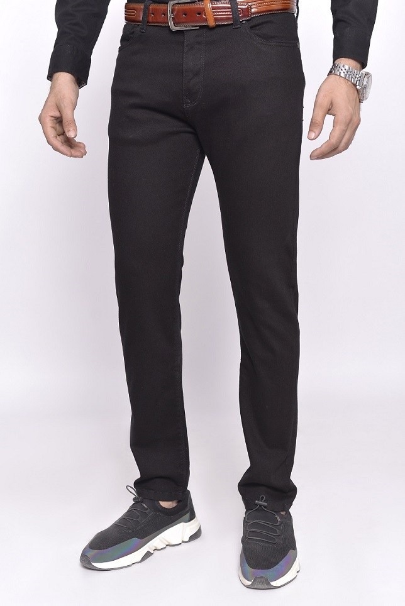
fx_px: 842
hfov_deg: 27.0
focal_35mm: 50
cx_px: 202
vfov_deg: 39.6
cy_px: 303
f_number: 4
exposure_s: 1/500
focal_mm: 50
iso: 500
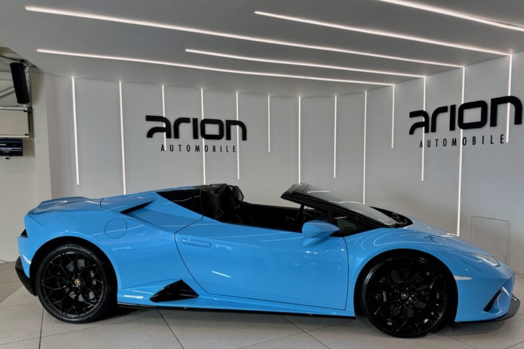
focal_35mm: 26
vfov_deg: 49.4
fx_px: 378
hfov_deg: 69.4
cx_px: 270
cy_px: 196
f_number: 1.78
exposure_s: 1/252
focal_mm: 6.76
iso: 100
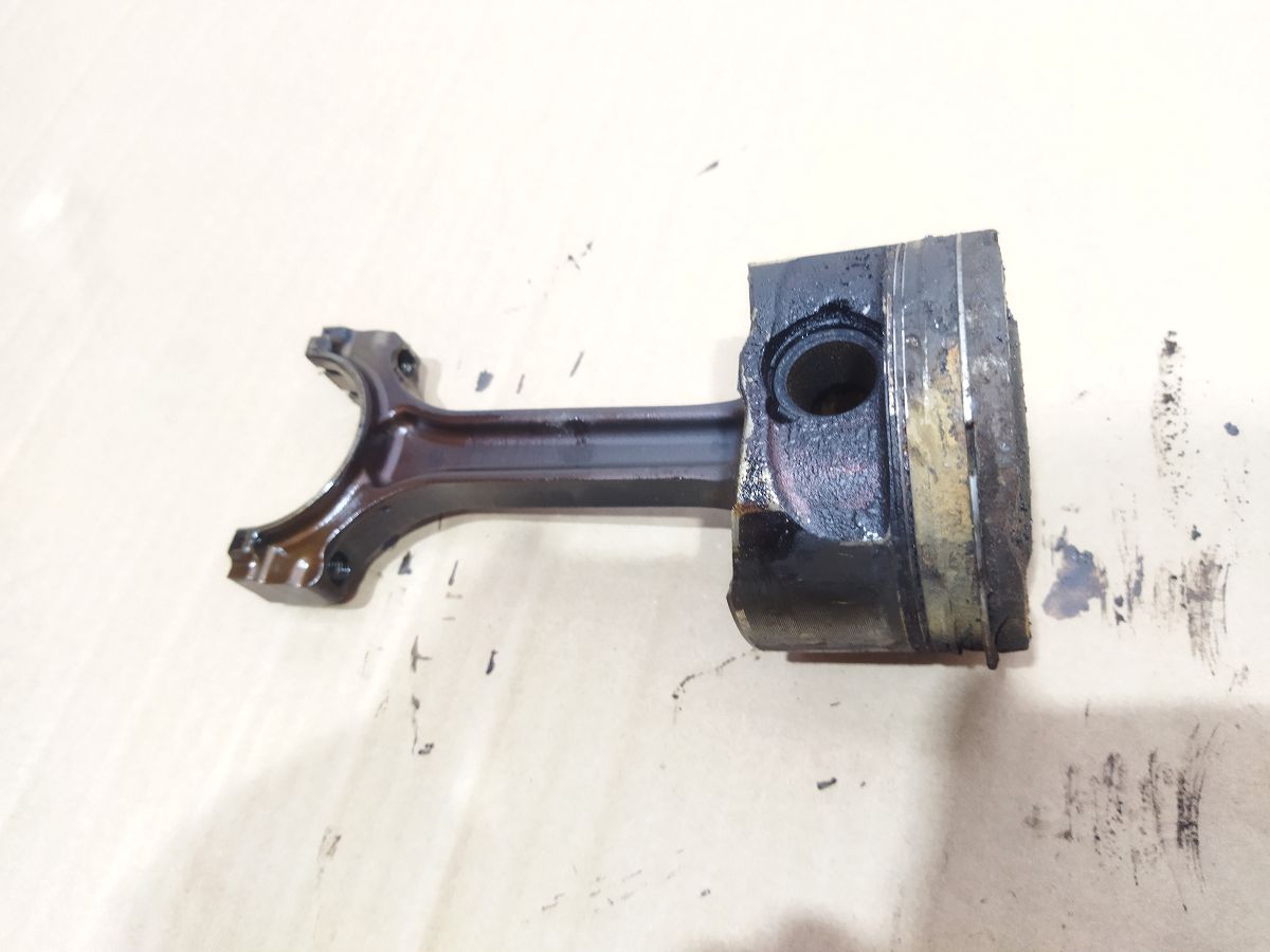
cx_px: 635
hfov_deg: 65.3
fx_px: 991
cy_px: 476
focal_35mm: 27
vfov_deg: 51.4
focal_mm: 4.71
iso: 363
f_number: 1.79
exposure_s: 1/25
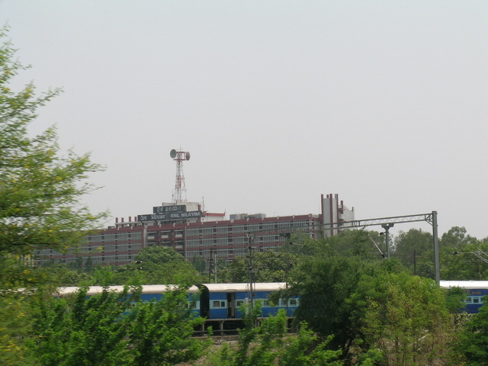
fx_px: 1635
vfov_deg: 12.8
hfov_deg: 17.0
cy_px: 183
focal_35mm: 116
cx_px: 244
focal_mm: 24
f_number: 7.3
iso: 50
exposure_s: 1/171
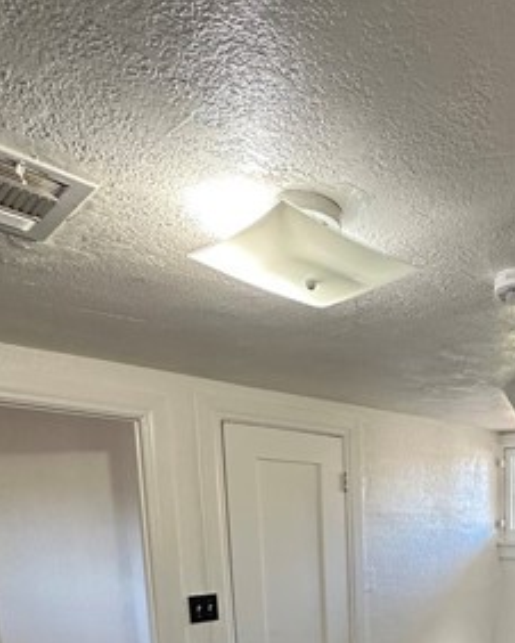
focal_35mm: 31
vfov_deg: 49.1
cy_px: 611
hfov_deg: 41.4
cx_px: 508
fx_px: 590
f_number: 2.2
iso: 250
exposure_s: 1/120
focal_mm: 2.22
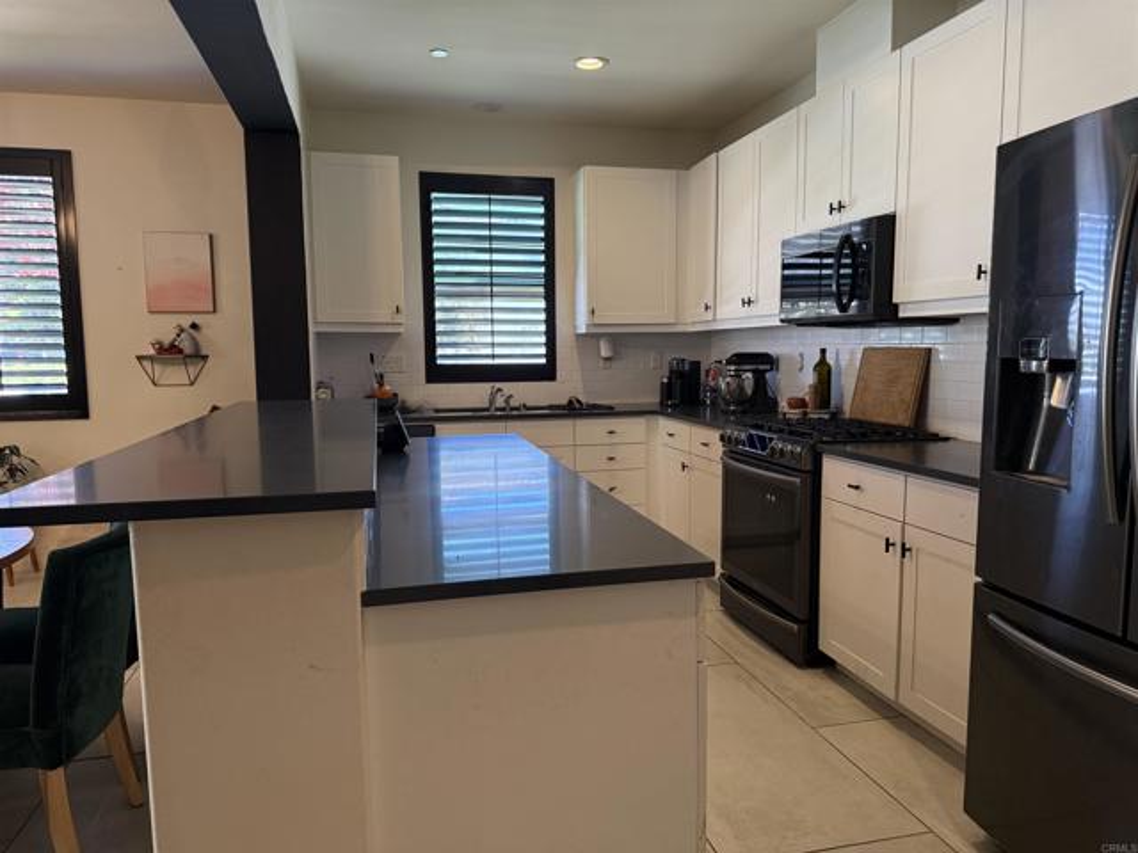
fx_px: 789
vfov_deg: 56.8
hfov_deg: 71.6
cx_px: 569
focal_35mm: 24
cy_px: 426
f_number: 1.78
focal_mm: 6.76
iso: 320
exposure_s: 1/120
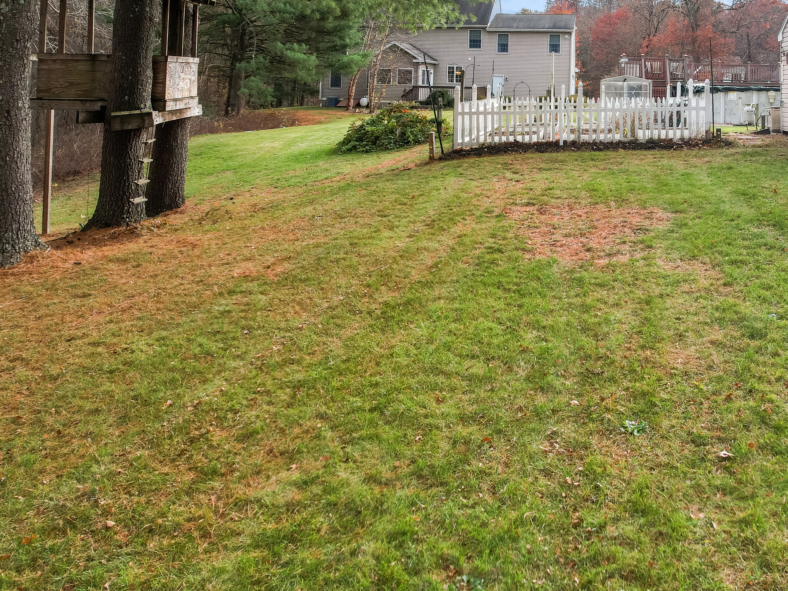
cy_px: 230
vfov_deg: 43.9
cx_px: 553
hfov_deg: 55.1
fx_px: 728
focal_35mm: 32
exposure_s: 1/500
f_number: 2.8
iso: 200
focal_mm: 8.38
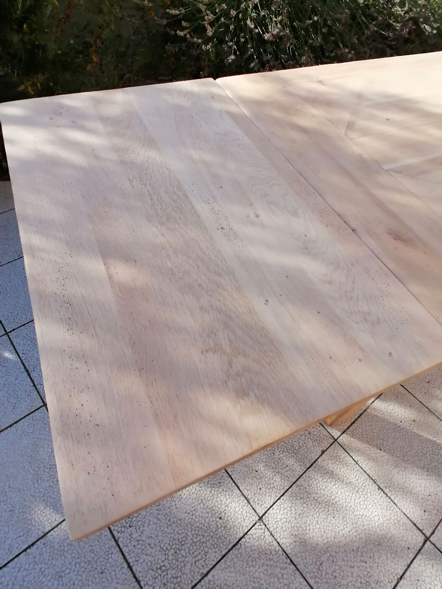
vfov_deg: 79.0
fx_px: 358
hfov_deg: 63.4
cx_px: 221
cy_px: 294
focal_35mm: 21
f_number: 2.4
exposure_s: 1/464
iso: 50
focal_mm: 2.84
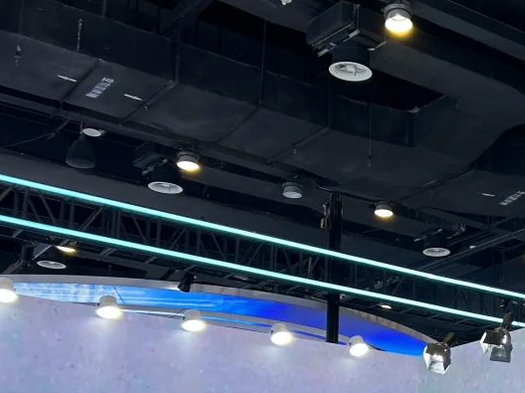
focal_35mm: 71
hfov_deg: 26.0
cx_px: 523
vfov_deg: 20.3
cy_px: 361
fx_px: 1077
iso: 40
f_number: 1.5
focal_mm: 5.7
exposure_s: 1/97
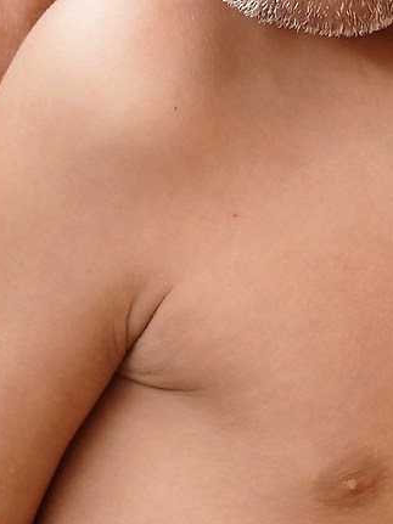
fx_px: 12762
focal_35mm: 843
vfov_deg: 2.4
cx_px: 689
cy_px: -137
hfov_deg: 1.8
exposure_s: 1/125
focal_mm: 105
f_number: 4.5
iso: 200
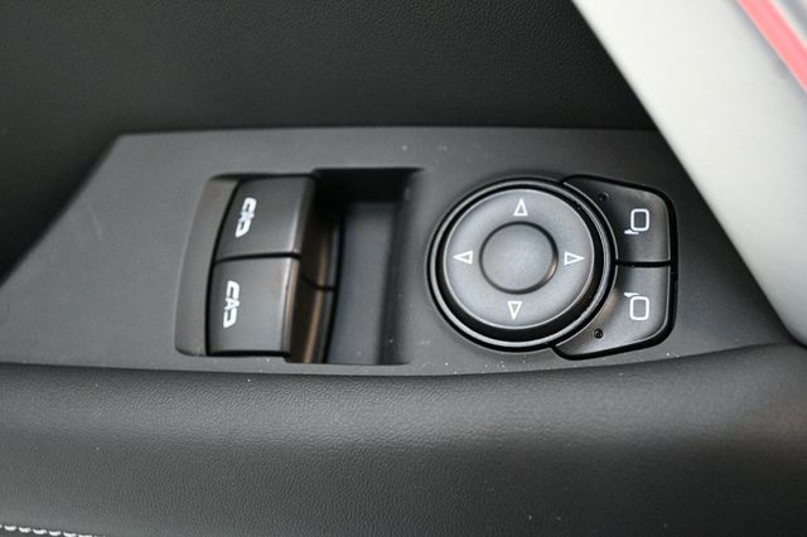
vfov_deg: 29.8
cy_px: 268
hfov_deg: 43.6
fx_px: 1008
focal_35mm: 45
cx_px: 404
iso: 3600
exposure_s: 1/60
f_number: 4.5
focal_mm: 30
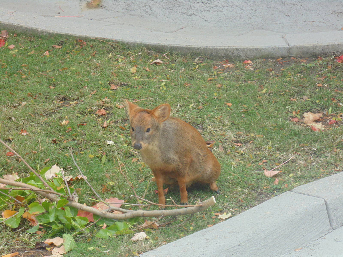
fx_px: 1536
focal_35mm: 155
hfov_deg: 12.7
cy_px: 128
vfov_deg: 9.6
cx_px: 172
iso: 200
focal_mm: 27.8
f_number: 5.2
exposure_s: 1/100
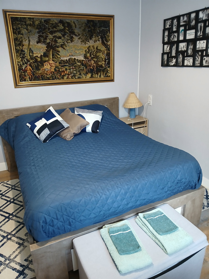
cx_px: 104
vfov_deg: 67.3
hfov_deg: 53.1
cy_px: 140
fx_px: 209
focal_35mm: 26
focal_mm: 3.98
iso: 250
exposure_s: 1/25
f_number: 1.8
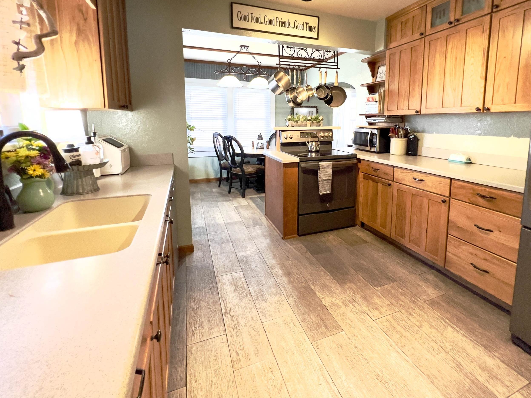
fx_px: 245
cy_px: 154
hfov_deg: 94.1
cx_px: 296
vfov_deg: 77.0
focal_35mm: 16
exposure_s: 1/60
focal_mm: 1.57
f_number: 1.8
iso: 320
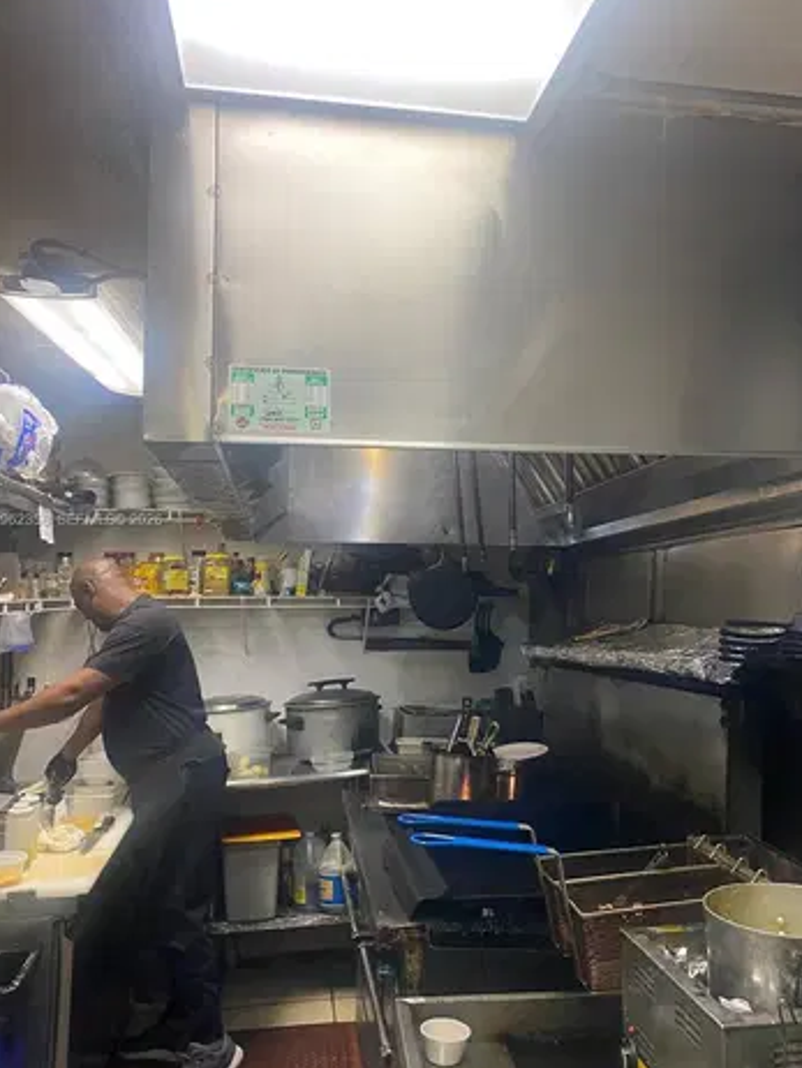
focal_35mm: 30
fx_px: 926
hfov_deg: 46.8
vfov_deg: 59.9
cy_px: 521
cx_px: 435
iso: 80
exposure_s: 1/60
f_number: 1.8
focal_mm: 4.25
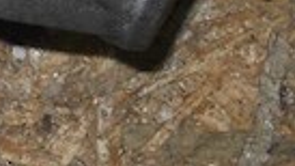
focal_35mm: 209
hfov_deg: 10.0
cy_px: -246
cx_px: -149
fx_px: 1635
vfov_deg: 5.6
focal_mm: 6.72
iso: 80
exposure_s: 1/30
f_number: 5.5
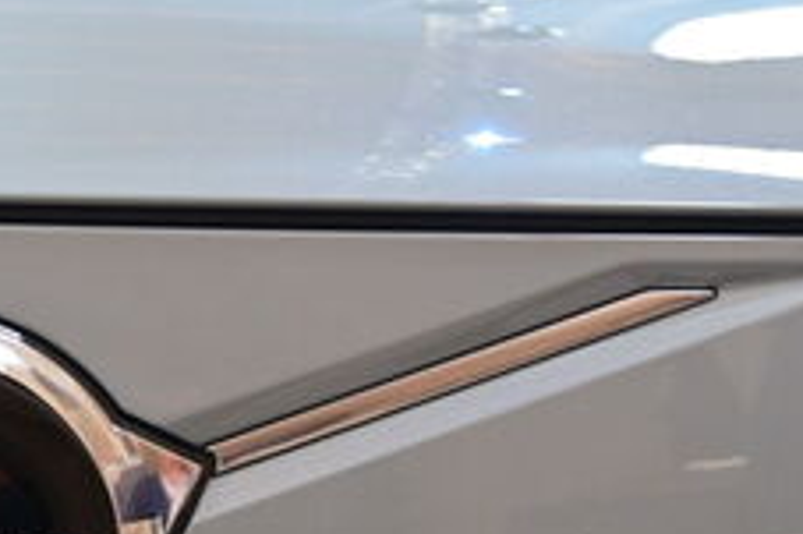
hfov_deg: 14.4
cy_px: 571
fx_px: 3076
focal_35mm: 138
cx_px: -134
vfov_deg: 9.8
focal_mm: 34
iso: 400
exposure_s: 1/30
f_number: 6.3
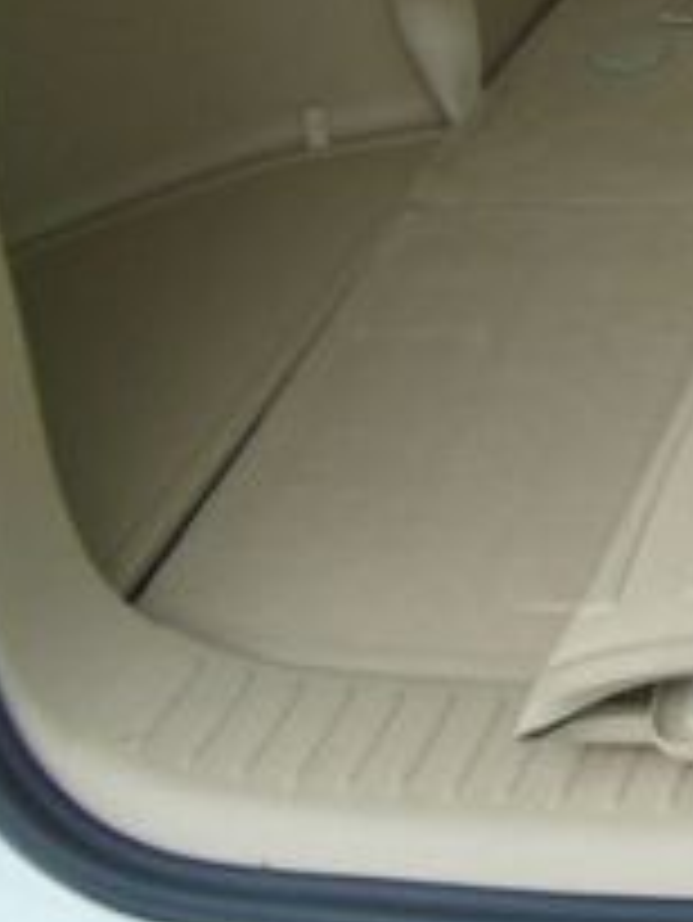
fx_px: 2160
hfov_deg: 14.8
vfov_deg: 22.7
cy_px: -90
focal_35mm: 81
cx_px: 1413
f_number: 3.2
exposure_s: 1/200
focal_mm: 4.6
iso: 100
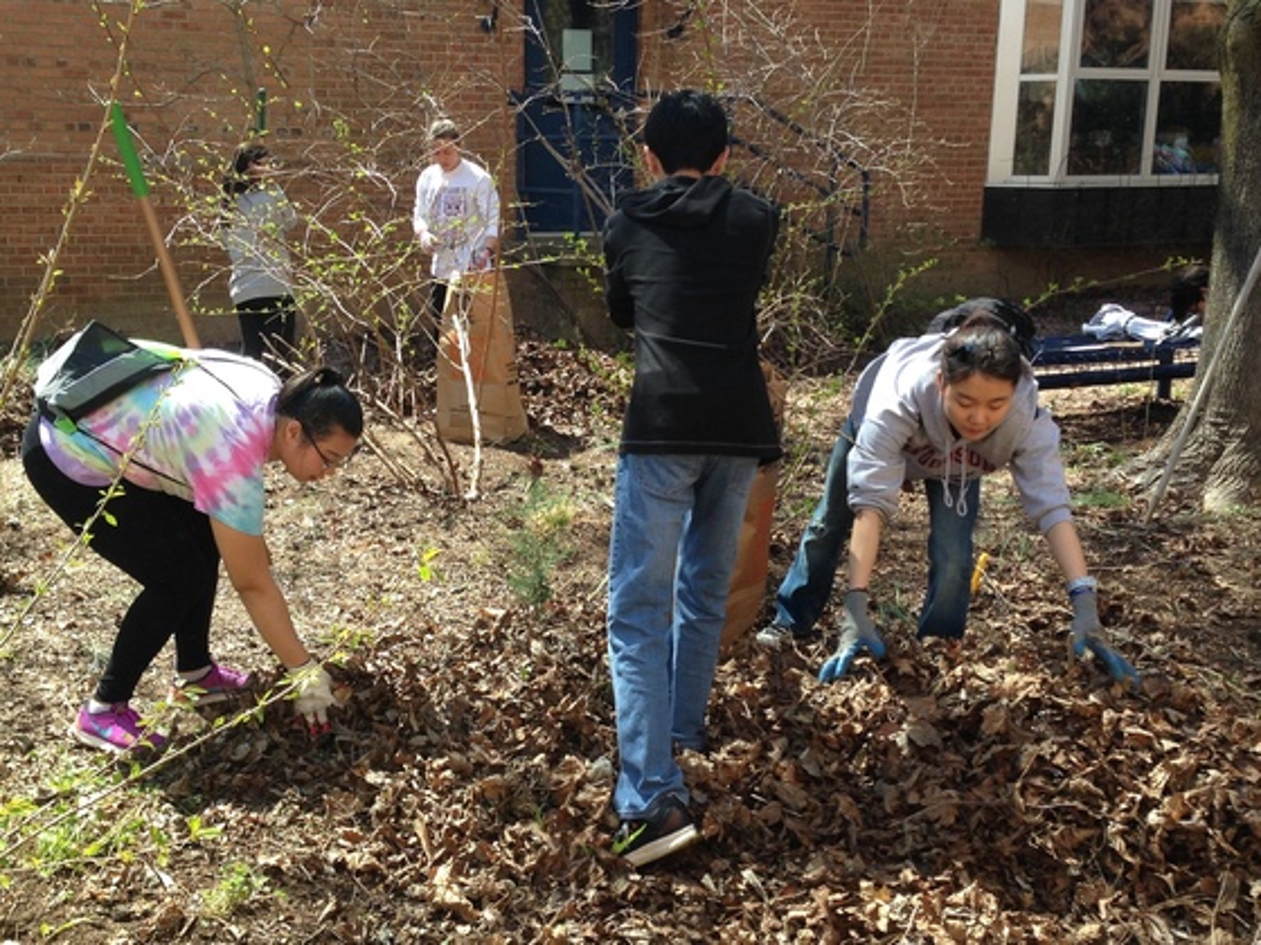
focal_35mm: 33
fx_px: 1202
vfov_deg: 42.9
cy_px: 472
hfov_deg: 55.4
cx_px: 630
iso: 50
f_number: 2.4
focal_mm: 4.12
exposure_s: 1/433
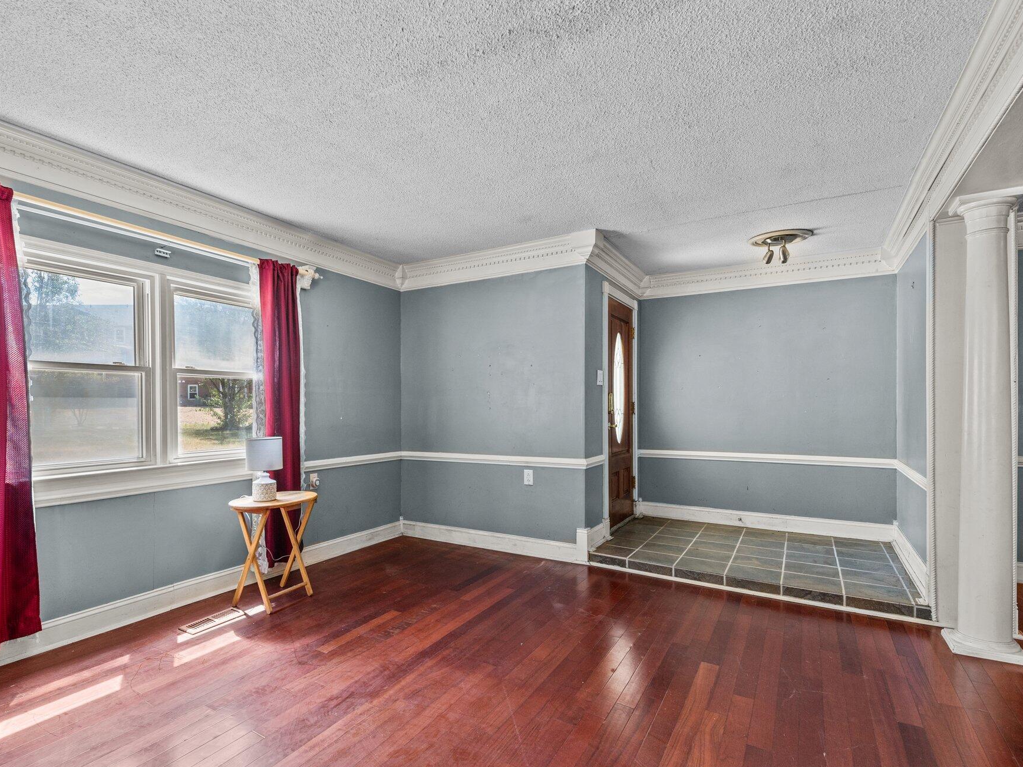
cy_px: 384
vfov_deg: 74.7
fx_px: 502
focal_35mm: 17
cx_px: 431
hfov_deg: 90.3
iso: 400
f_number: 6.3
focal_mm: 15
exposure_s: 1/20
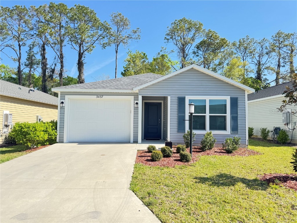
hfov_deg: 71.6
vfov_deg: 56.8
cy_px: 112
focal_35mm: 24
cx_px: 148
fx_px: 206
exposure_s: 1/1261
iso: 80
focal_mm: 6.76
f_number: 1.78
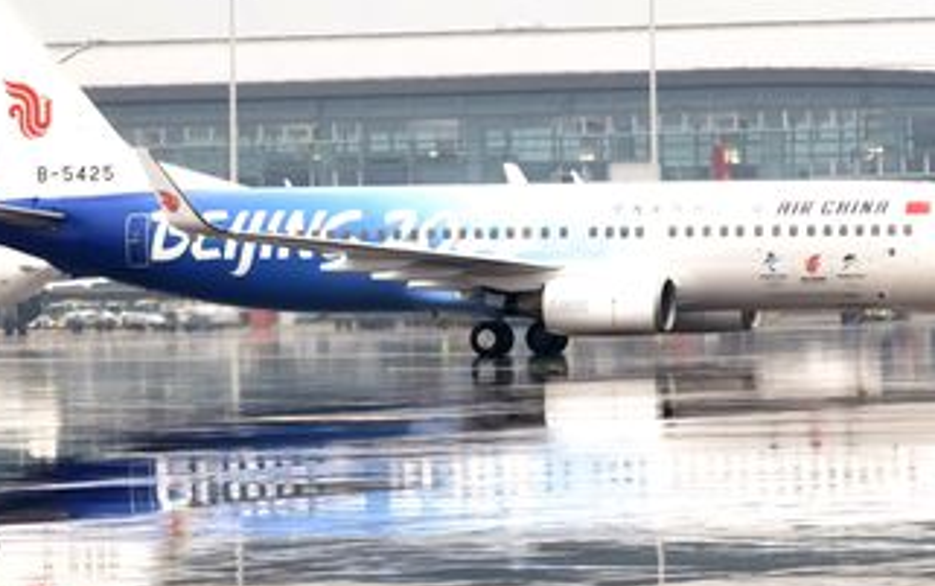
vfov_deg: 4.2
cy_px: 306
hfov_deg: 6.7
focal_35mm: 315
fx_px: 8031
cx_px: 553
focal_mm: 7.48
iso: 50
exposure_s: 1/350
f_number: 2.4
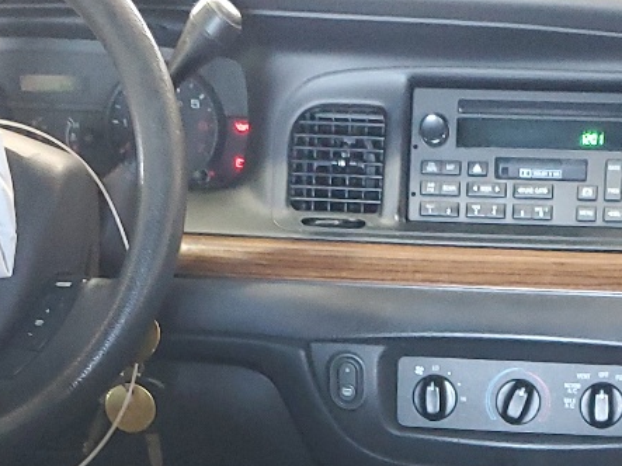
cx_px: 490
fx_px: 1689
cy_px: 716
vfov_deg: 14.6
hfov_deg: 20.7
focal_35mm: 94
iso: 289
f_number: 1.5
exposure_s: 1/17
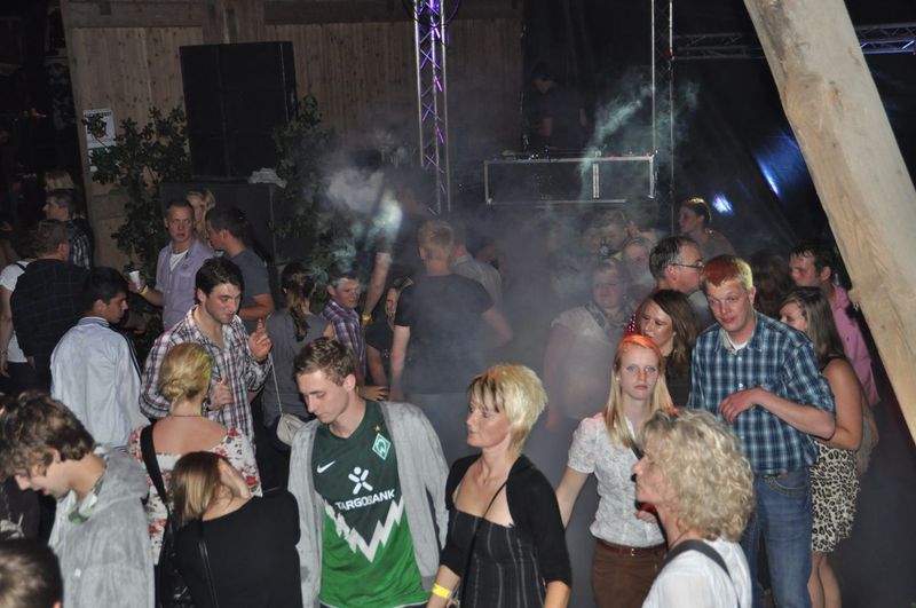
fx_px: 1448
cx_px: 458
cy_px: 304
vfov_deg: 23.7
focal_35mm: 57
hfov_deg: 35.1
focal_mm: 38
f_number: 4.5
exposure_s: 1/60
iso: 800
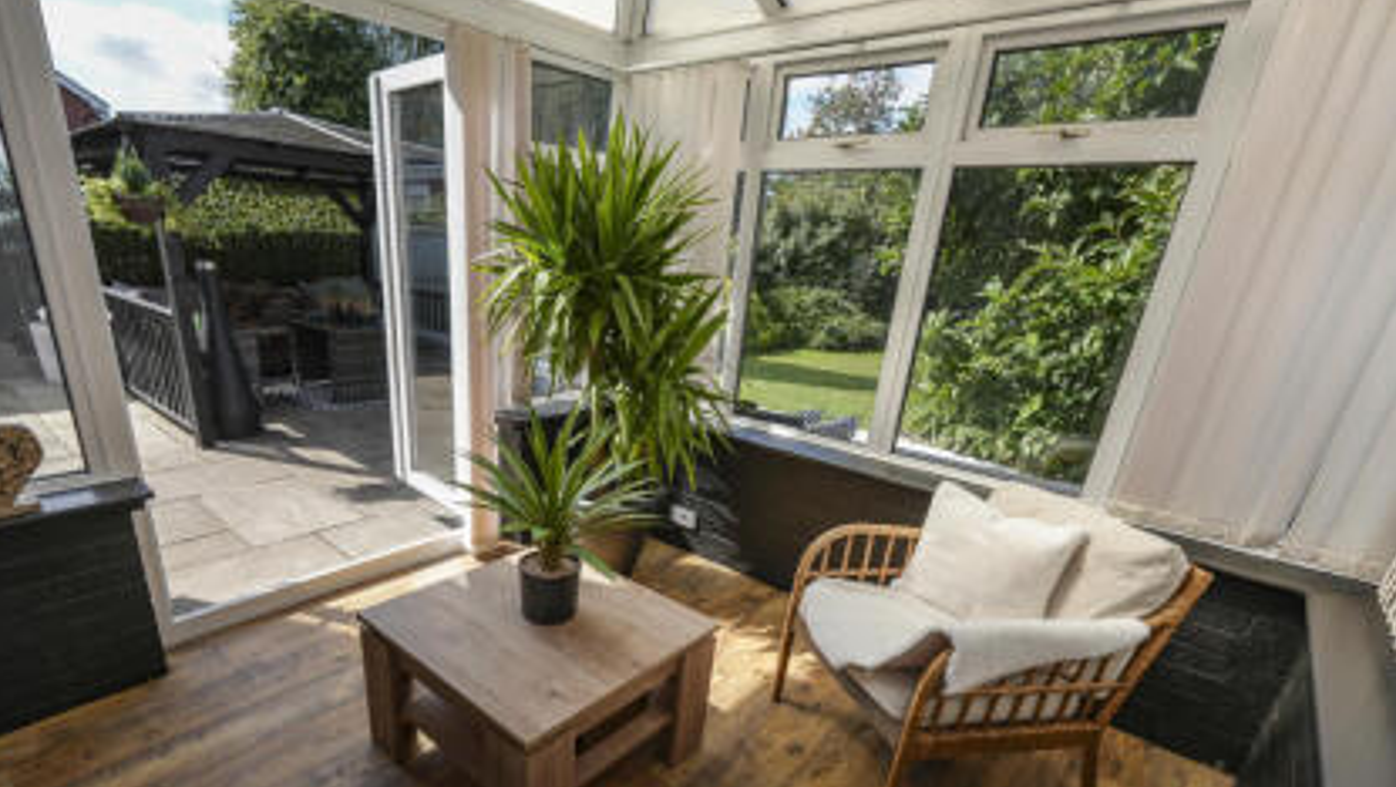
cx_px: 599
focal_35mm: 18
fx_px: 667
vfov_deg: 59.9
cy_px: 513
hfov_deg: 92.0
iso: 100
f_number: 4.5
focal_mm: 10
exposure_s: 1/320
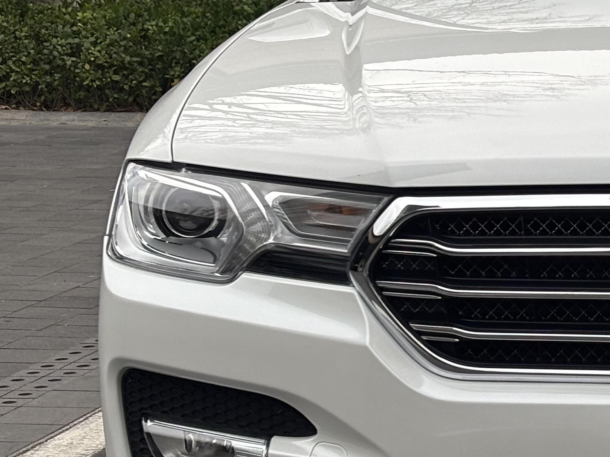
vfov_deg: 10.6
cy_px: 208
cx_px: 726
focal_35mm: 140
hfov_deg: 13.7
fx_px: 2467
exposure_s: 1/581
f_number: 1.6
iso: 32
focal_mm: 5.96
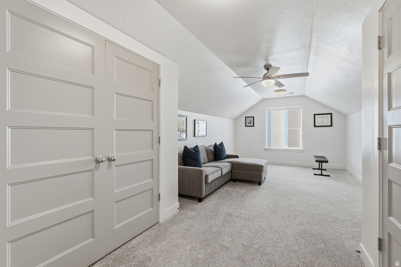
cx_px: 200
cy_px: 134
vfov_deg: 70.5
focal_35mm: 17
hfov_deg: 93.3
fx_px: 189
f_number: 10
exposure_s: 1/200
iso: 250
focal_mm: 17
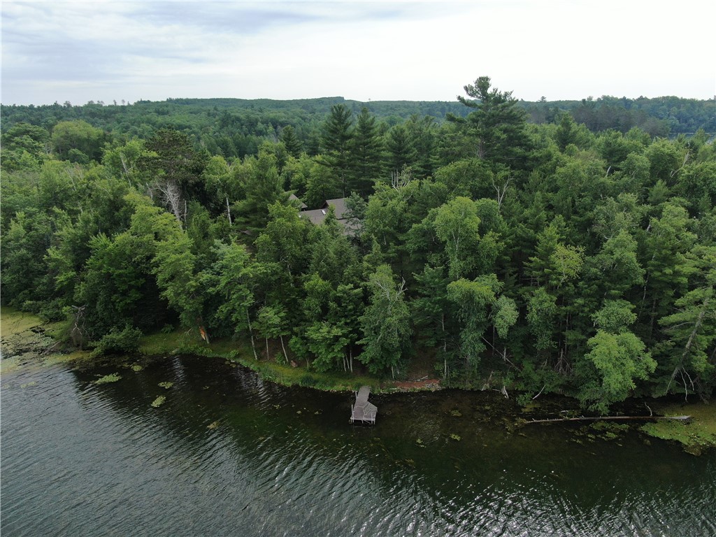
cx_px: 358
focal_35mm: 24
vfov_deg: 56.8
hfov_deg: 71.6
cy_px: 268
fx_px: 496
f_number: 2.8
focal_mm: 4.39
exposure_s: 1/800
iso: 100
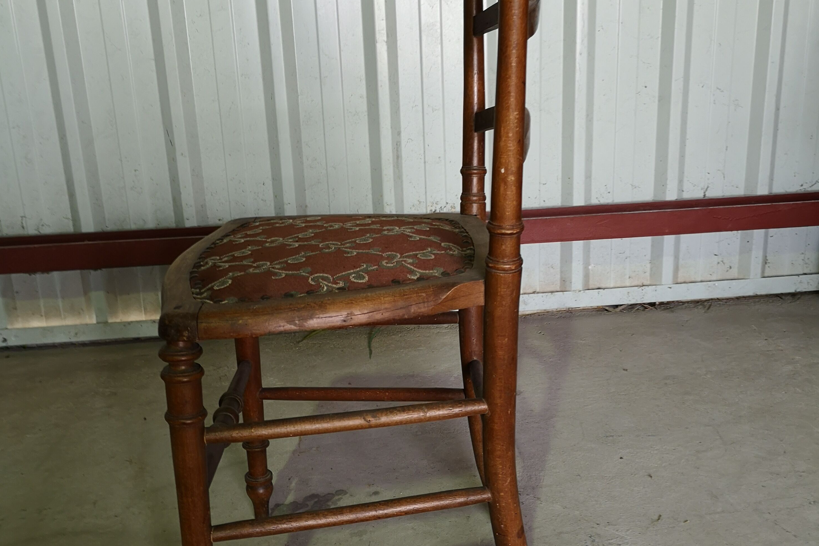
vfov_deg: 35.0
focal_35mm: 38
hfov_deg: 50.7
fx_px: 864
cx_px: 410
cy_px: 309
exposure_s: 1/50
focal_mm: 3.95
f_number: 1.8
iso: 80
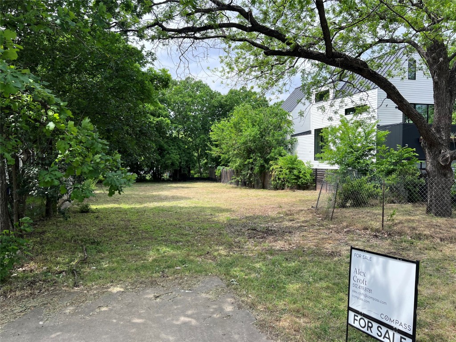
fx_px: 343
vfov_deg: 53.1
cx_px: 228
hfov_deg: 67.3
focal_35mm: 26
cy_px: 171
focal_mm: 5.7
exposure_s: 1/2008
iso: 50
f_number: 1.5
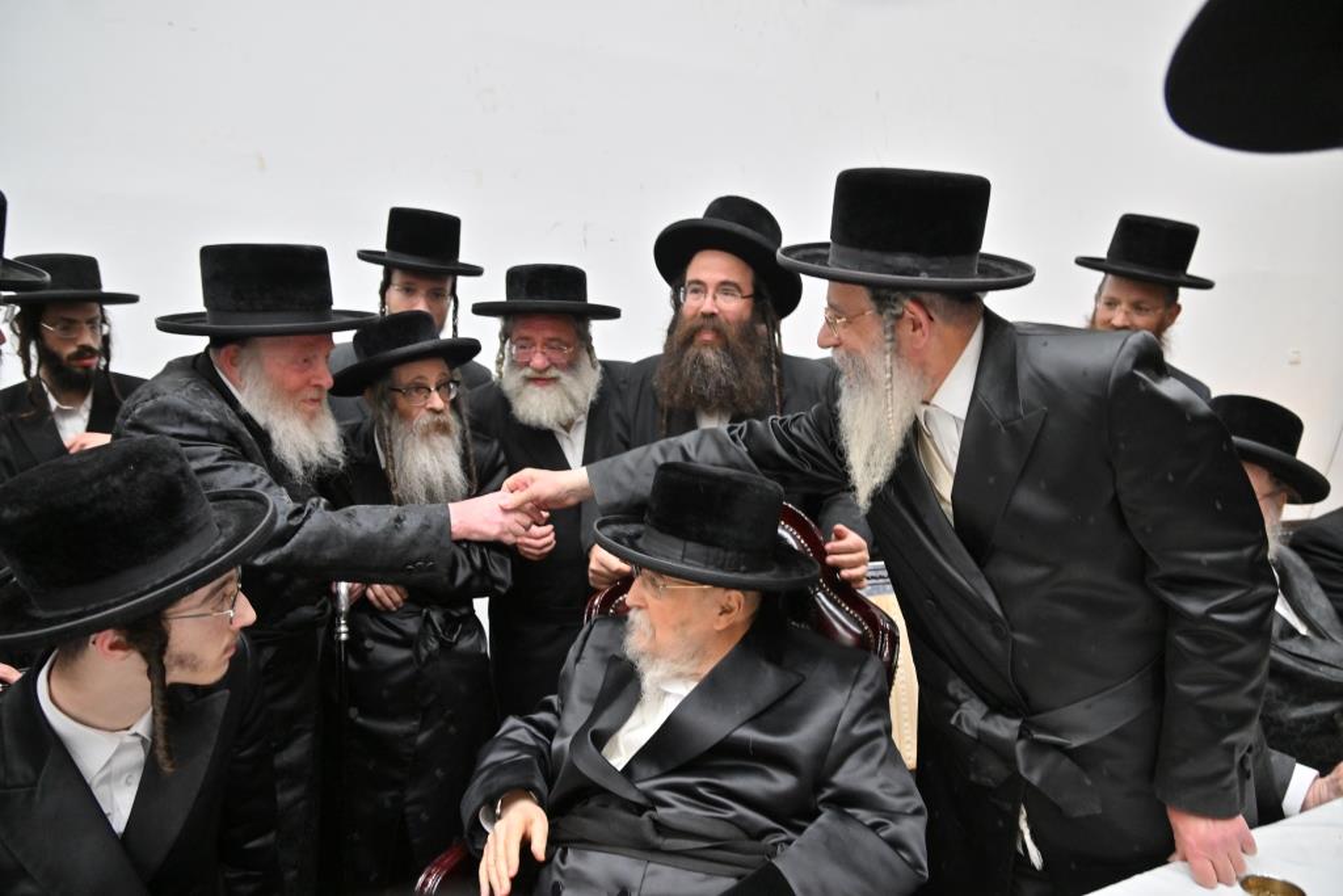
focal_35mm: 24
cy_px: 448
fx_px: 895
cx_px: 672
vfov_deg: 53.1
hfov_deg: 73.7
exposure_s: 1/200
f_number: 4
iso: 1250
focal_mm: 24
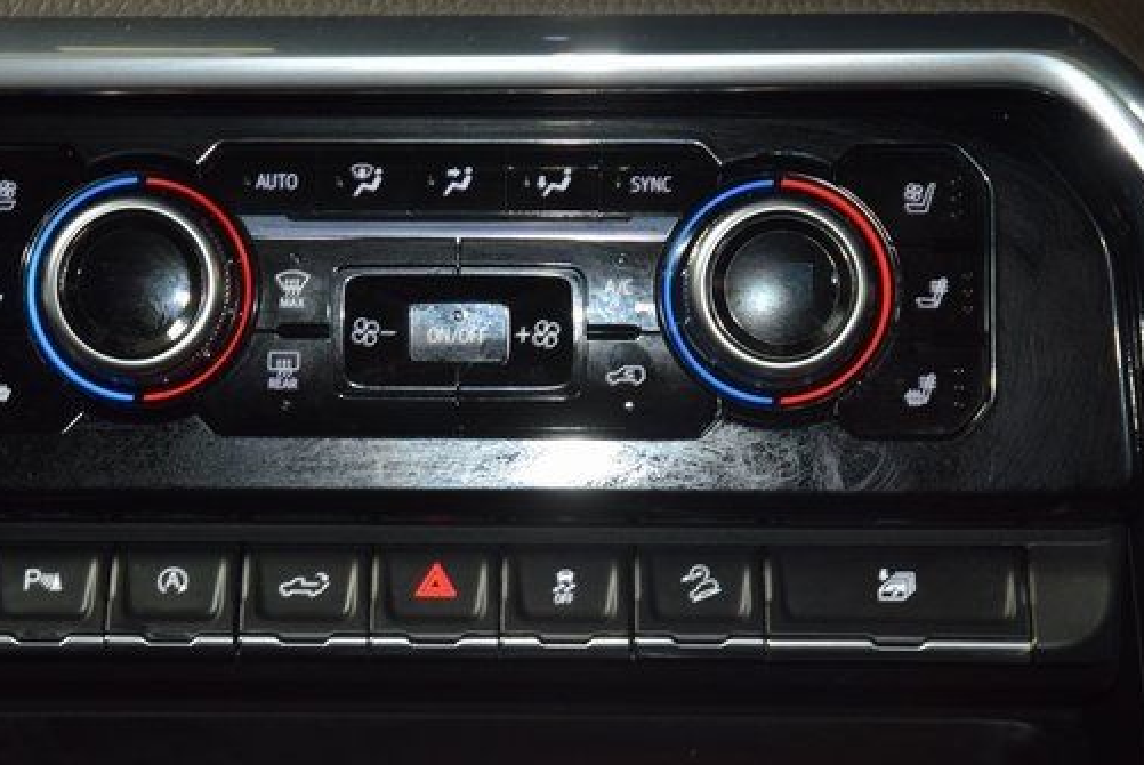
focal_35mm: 134
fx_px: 4262
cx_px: 425
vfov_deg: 10.3
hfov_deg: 15.3
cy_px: 339
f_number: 4.5
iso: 1250
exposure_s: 1/25
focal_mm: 70
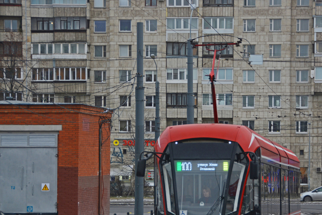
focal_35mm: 169
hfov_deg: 12.2
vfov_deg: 8.1
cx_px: 183
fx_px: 1512
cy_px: 136
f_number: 5
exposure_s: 1/125
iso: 100
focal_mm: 82
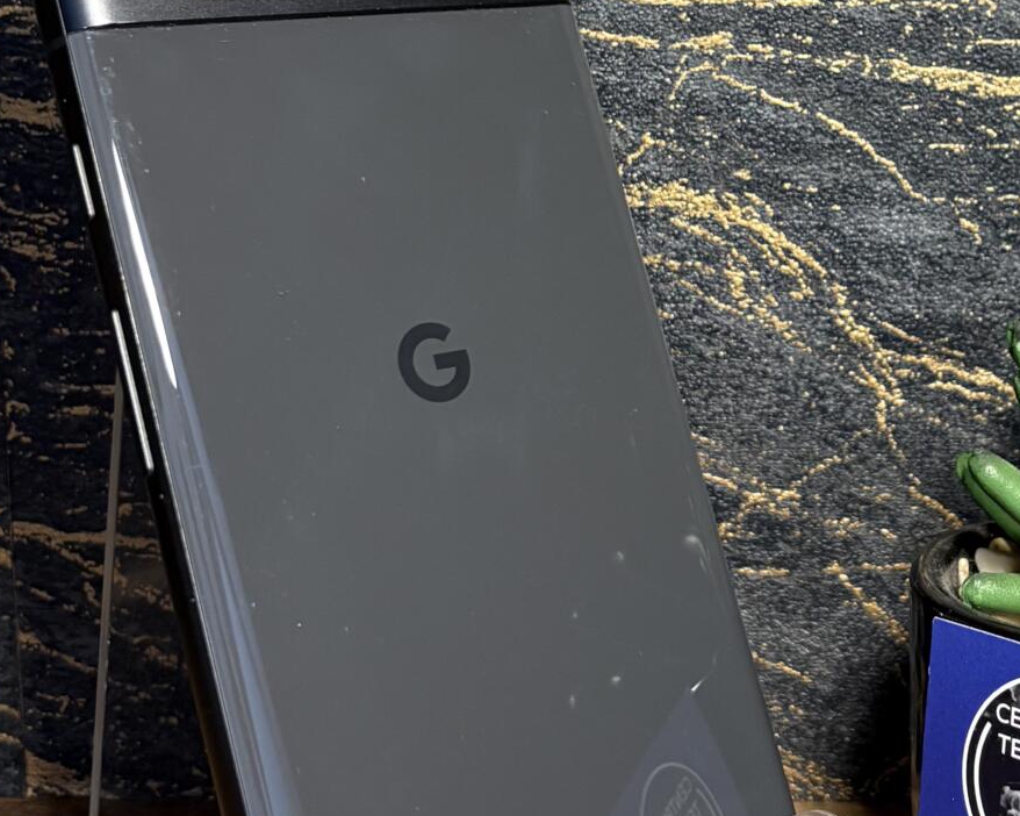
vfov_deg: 20.5
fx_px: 2233
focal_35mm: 74
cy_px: 160
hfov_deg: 25.4
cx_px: 764
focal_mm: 5.96
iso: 250
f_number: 1.6
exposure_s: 1/60
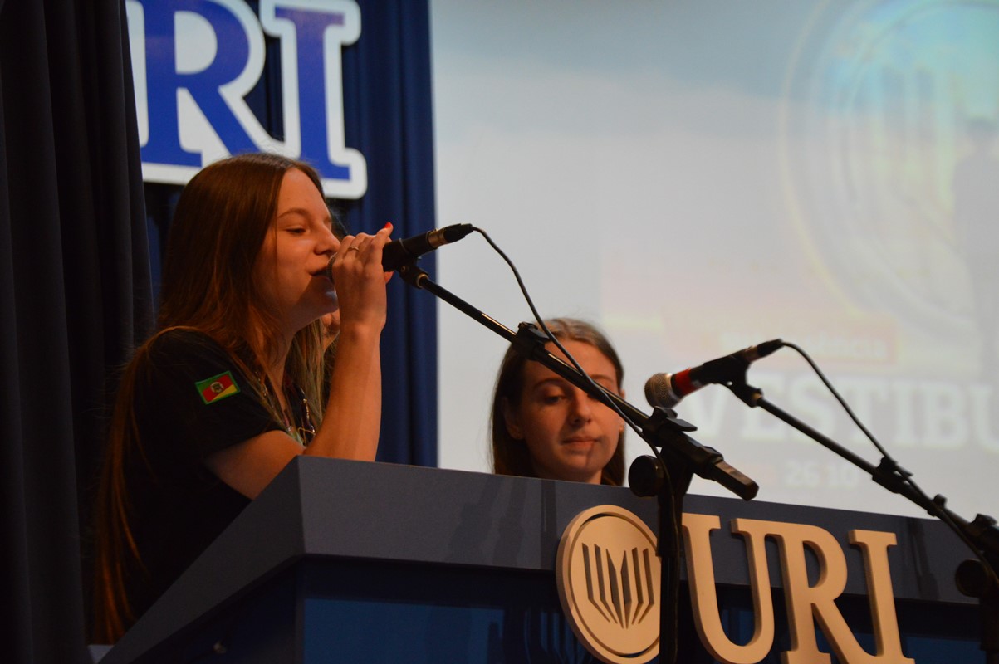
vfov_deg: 12.2
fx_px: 3119
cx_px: 500
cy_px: 332
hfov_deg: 18.2
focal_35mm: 112
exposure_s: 1/60
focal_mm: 75
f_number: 5.3
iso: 1800
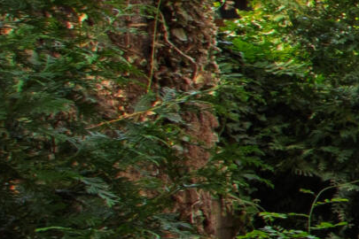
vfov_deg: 12.3
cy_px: 120
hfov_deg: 10.1
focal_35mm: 111
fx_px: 1107
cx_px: 1200
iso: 100
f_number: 8
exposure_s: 1/15
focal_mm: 10
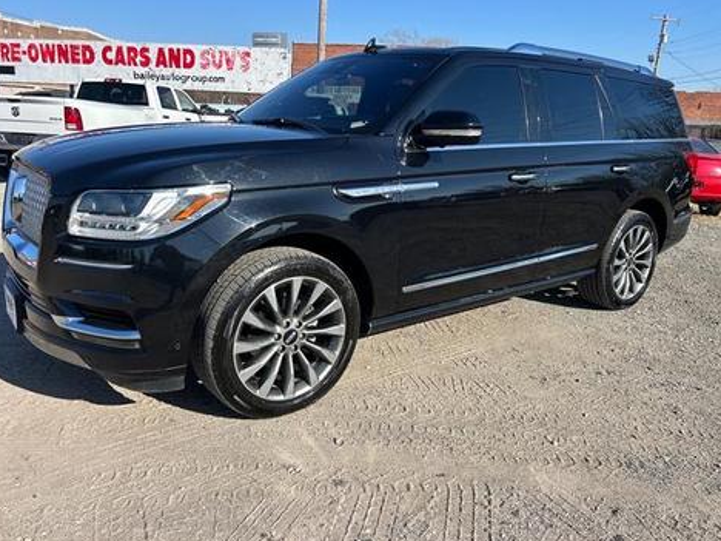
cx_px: 371
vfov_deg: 49.7
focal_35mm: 28
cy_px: 260
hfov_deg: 63.4
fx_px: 583
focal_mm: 5.7
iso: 50
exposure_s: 1/3077
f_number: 1.5
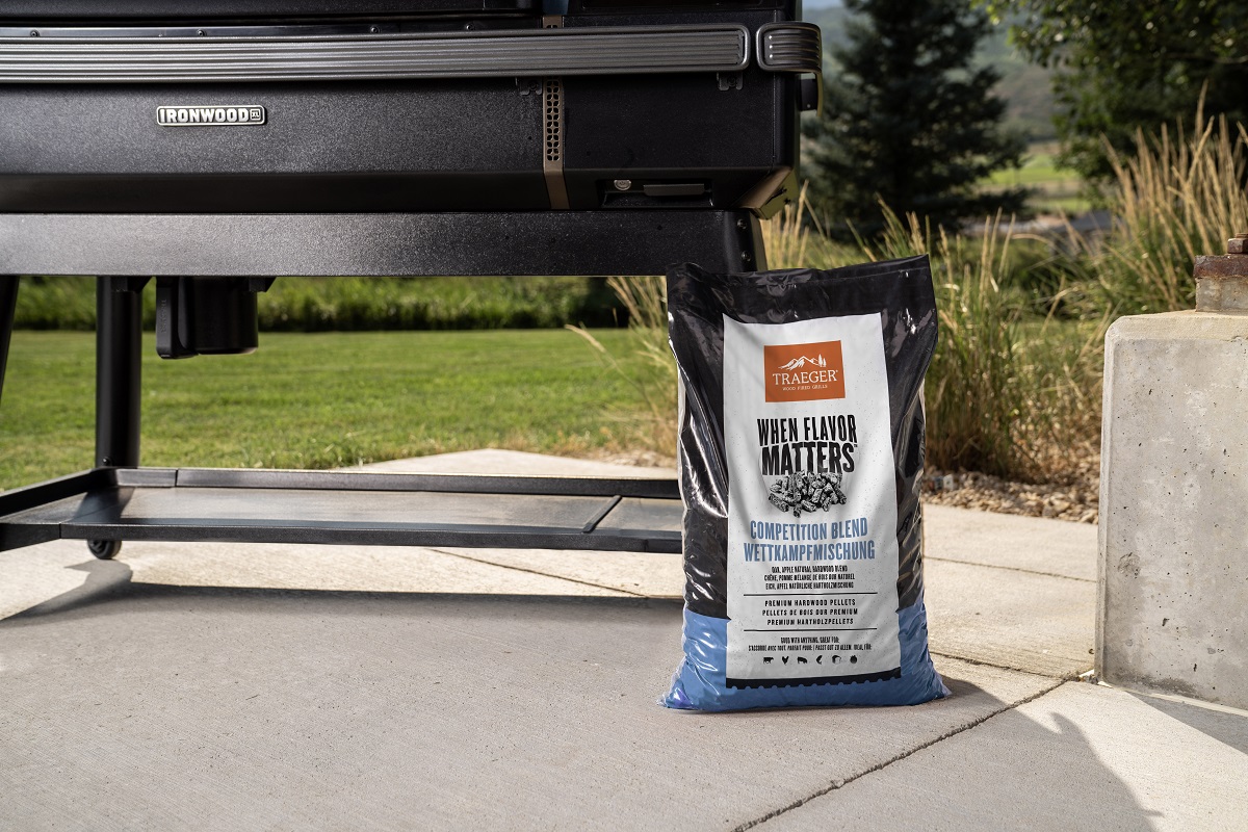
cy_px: 416
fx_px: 1352
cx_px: 624
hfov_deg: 49.6
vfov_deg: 34.2
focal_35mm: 39
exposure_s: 1/160
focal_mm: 39
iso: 64
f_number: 4.5
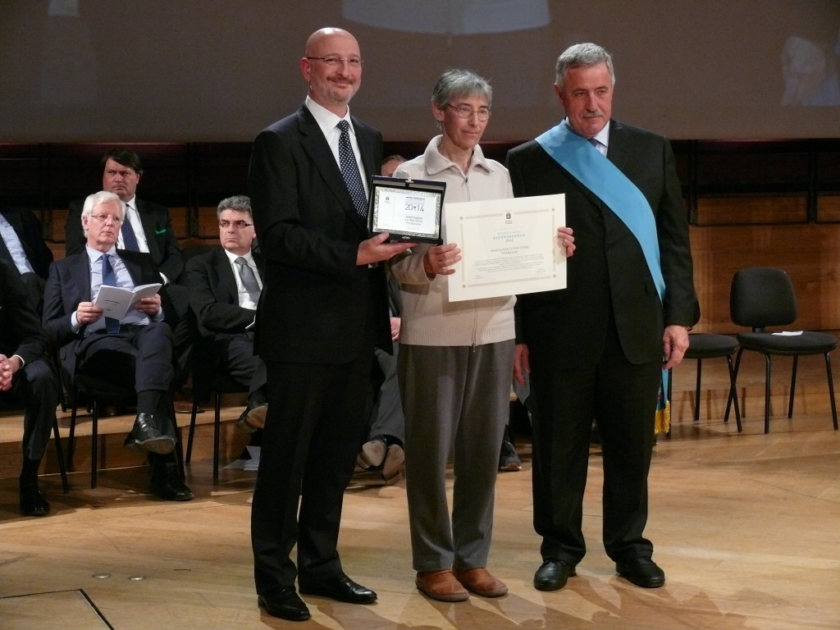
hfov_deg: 28.2
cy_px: 315
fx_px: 1674
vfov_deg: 21.3
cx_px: 420
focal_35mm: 69
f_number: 3.2
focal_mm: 14.6
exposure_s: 1/30
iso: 320
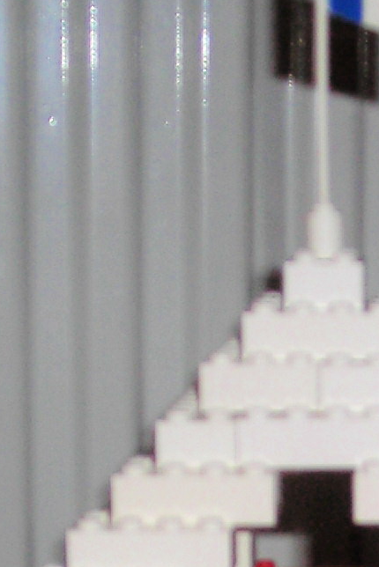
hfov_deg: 8.6
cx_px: 302
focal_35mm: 159
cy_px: 650
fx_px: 2508
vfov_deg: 12.6
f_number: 3.2
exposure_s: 1/60.1
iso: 50
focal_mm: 6.3
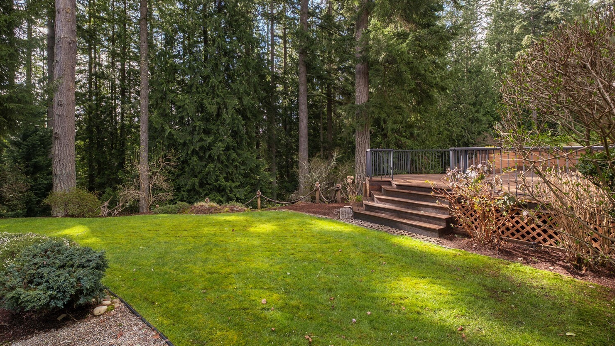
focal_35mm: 18
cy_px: 145
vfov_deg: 60.7
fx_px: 294
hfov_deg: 92.5
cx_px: 282
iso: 320
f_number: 8
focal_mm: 10
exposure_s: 1/40
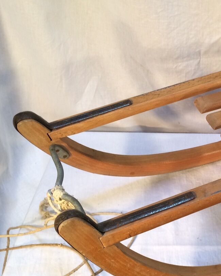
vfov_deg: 33.0
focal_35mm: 57
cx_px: 251
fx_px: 466
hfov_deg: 24.6
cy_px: 148
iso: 64
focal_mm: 4.15
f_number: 2.2
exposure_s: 1/33
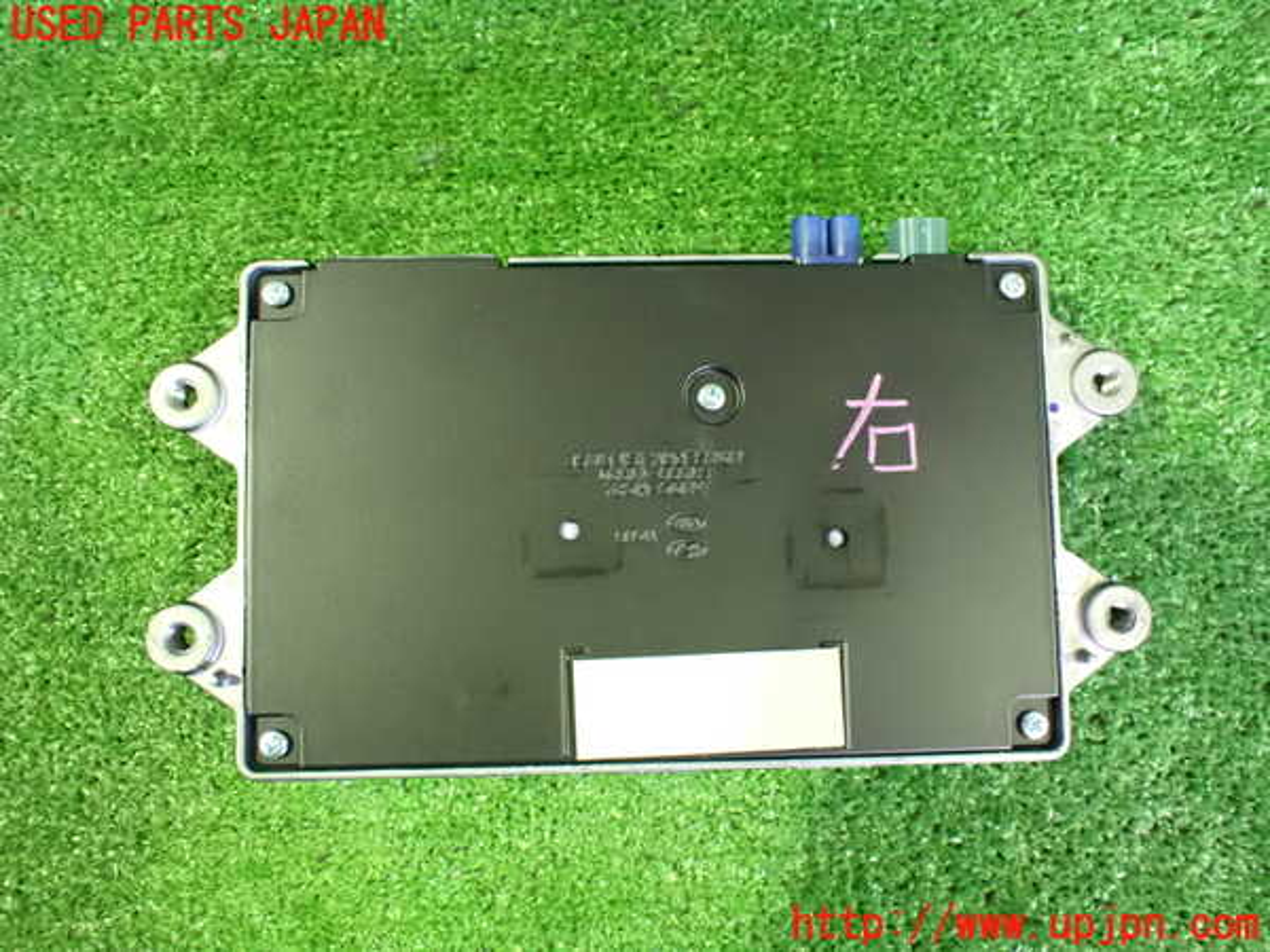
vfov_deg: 46.8
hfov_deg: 60.0
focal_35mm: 30
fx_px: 1101
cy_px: 476
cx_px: 635
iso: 1600
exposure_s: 1/25
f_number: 2.3
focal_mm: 5.4
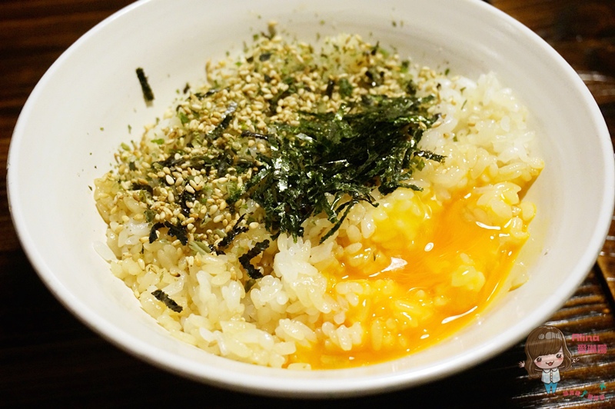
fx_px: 973
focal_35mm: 57
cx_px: 308
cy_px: 204
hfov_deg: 35.1
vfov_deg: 23.7
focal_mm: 38
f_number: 5.6
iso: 3200
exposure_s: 1/30
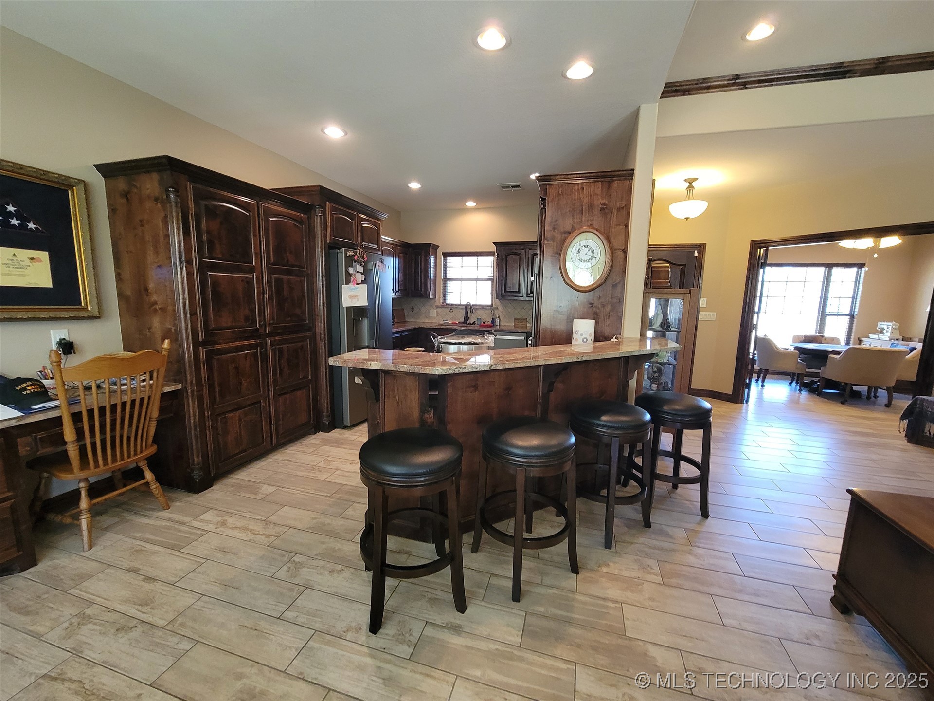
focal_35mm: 13
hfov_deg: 106.2
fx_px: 351
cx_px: 467
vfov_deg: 89.9
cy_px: 350
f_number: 2.2
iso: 320
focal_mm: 2.2
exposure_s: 1/60
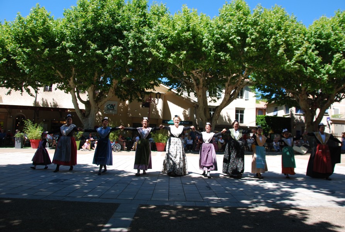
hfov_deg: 67.3
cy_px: 116
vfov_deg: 48.2
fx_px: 259
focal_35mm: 27
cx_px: 172
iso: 100
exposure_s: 1/160
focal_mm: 18
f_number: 6.3
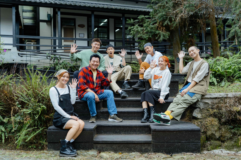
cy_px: 80
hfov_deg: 54.4
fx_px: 234
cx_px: 120
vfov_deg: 37.8
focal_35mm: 35
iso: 160
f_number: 3.2
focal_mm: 35
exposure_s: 1/320
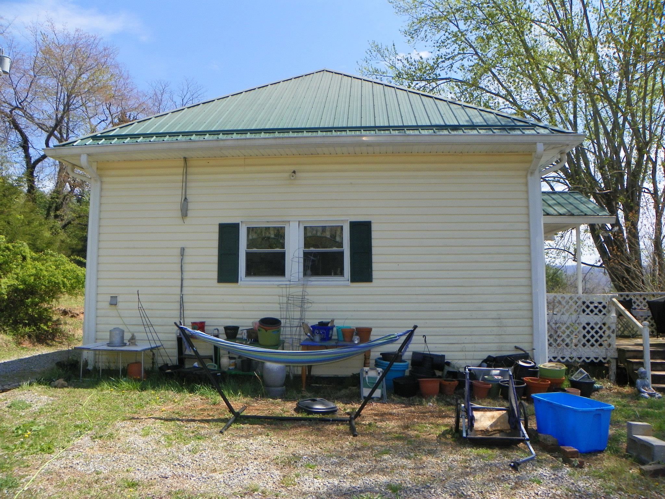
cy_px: 250
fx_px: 499
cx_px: 332
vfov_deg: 53.1
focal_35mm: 26
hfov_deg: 67.3
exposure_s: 1/400
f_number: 5
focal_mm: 4.6
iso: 64
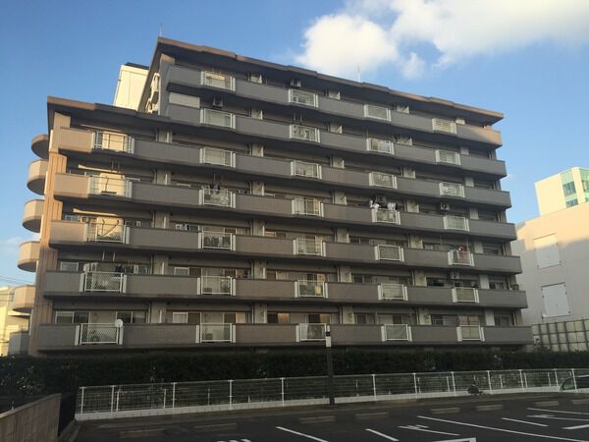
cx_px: 294
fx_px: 493
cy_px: 221
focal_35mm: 29
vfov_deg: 48.2
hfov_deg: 61.7
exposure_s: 1/670
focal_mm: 4.15
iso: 32
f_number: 2.2
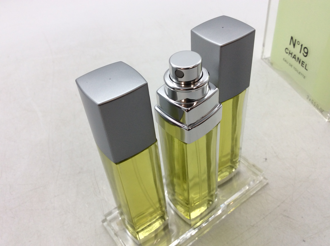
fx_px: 305
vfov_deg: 44.1
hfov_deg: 56.9
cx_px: 165
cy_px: 123
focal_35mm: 32
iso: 32
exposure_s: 1/60
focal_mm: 3.3
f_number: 2.4
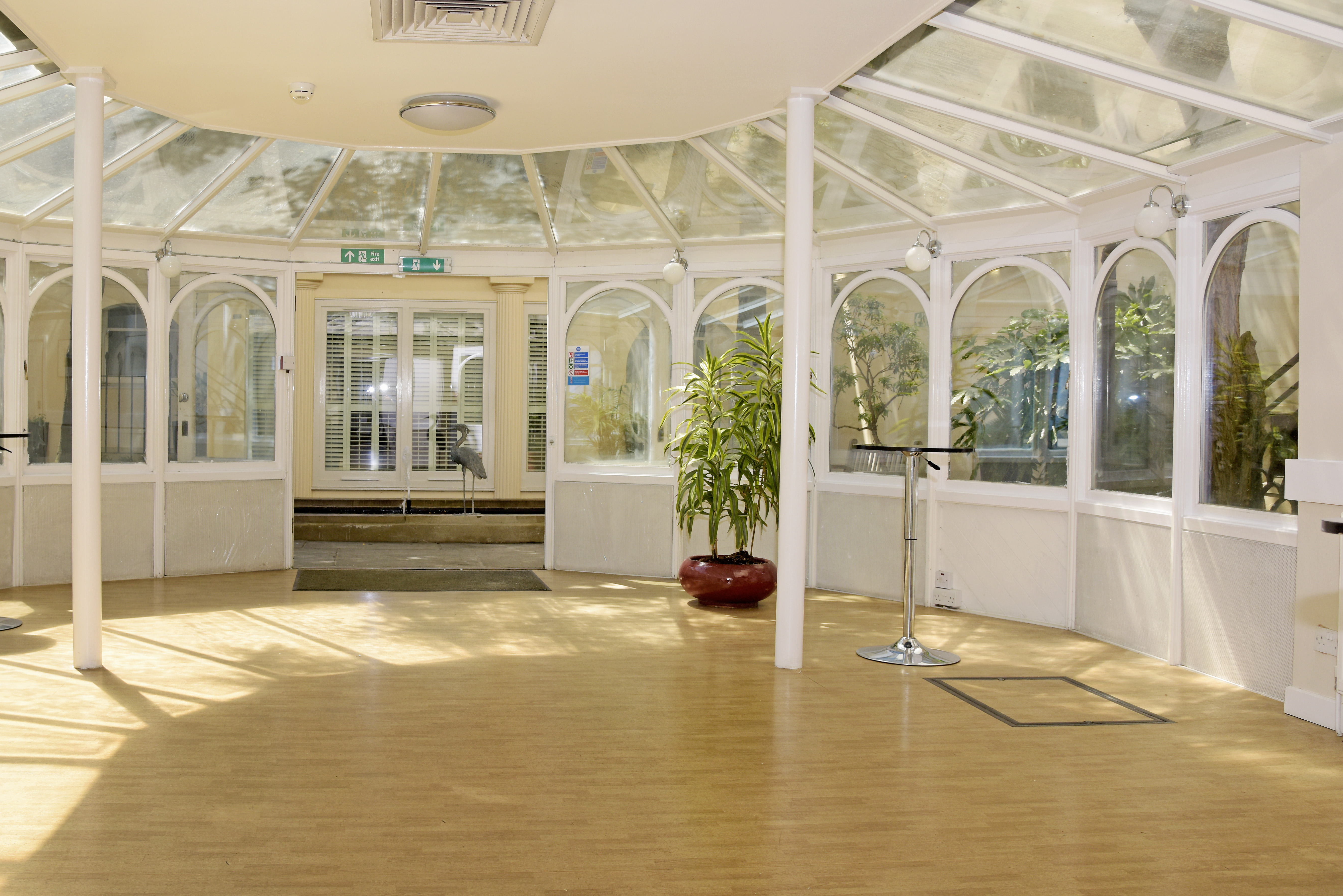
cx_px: 484
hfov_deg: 56.4
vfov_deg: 39.9
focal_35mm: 33
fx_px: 1231
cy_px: 403
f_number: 6.3
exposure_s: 1/320
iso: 250
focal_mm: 24
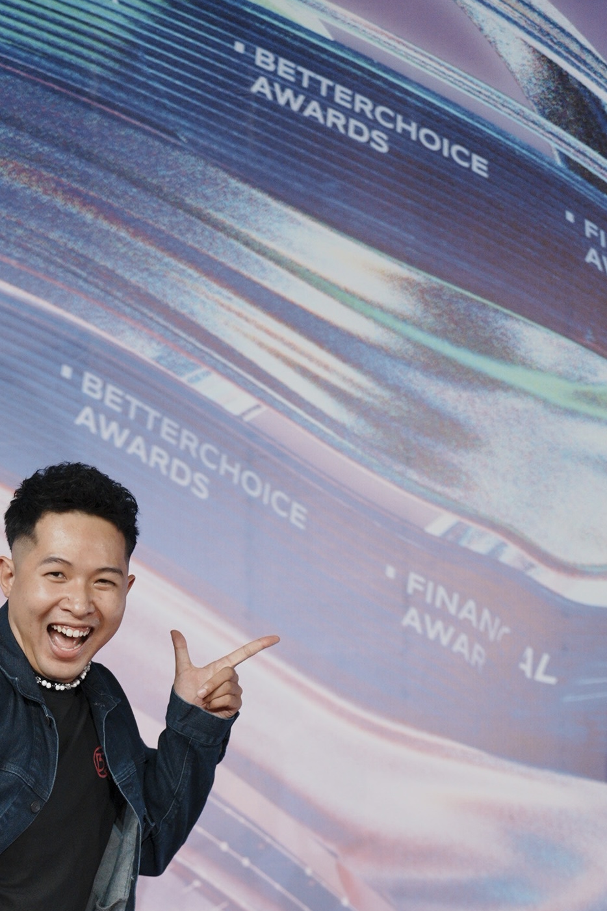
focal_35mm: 68
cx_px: 38
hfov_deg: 19.6
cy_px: 835
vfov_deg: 28.4
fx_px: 1720
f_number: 1.2
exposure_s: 1/1600
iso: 400
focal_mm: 35
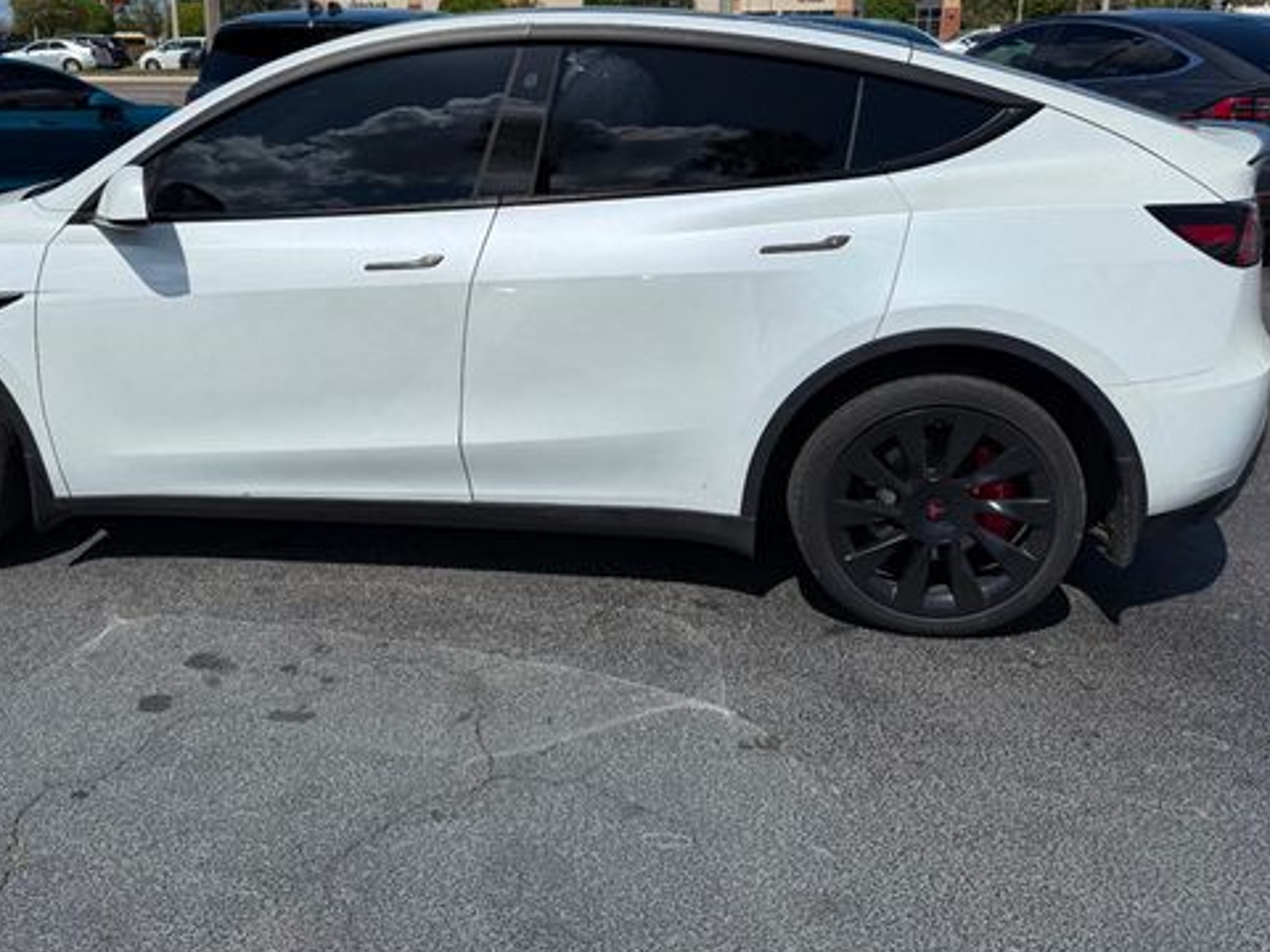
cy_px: 352
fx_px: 1174
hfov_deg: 56.3
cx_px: 495
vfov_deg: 43.8
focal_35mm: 32
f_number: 1.78
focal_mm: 6.76
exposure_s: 1/14286
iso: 80
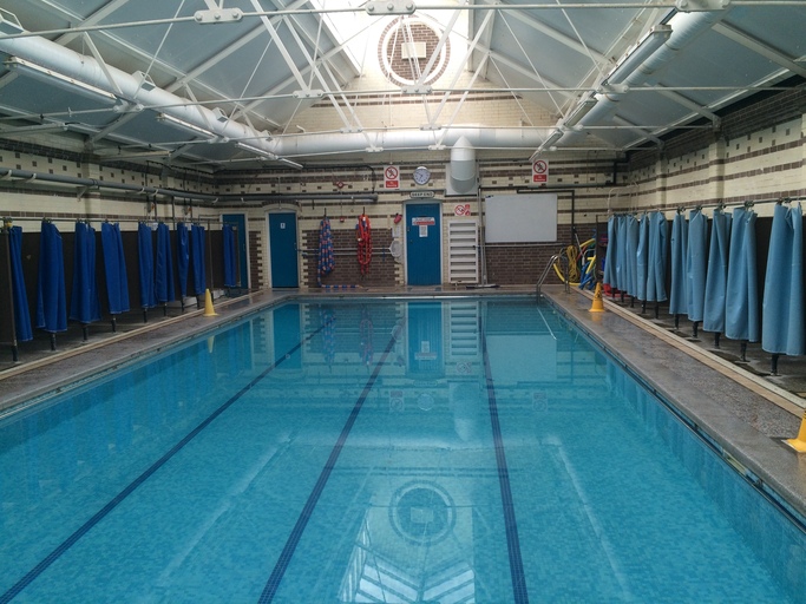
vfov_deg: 48.2
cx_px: 403
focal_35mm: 29
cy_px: 302
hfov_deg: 61.7
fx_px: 675
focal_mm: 4.15
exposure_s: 1/120
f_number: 2.2
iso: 64
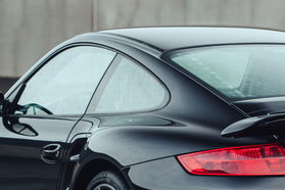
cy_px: 170
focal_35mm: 371
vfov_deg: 3.7
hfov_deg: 5.6
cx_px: 198
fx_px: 2937
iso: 400
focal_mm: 135
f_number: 5.6
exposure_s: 1/80
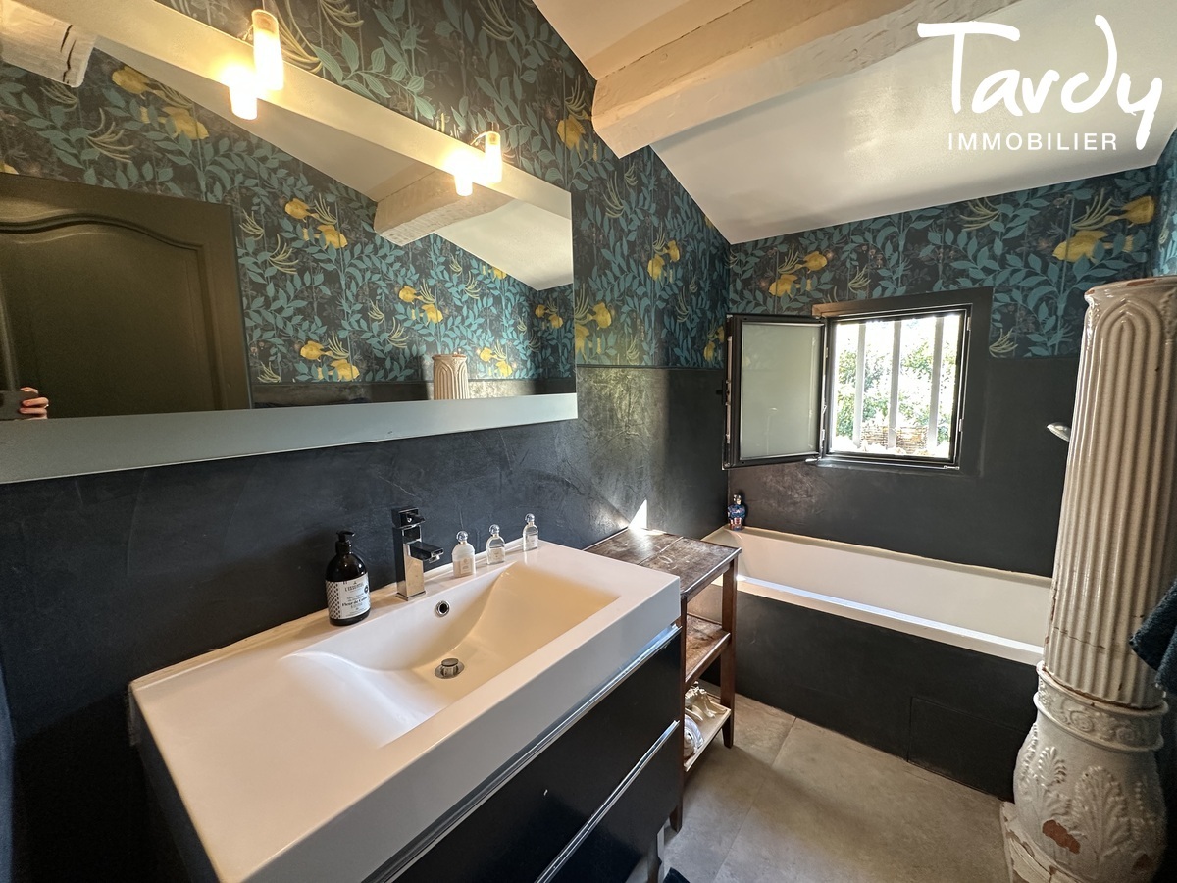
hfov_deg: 102.1
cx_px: 588
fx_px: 476
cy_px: 442
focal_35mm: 14
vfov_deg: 85.7
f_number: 2.2
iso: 200
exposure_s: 1/50
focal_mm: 2.22
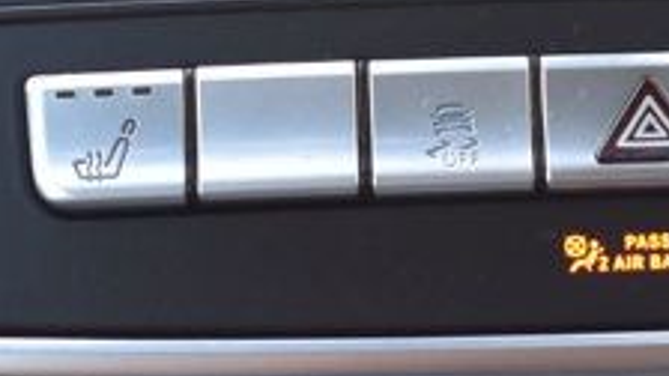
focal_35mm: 201
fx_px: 3566
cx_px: 550
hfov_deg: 10.7
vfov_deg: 6.0
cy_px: 361
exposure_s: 1/15
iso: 450
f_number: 6.3
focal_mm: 28
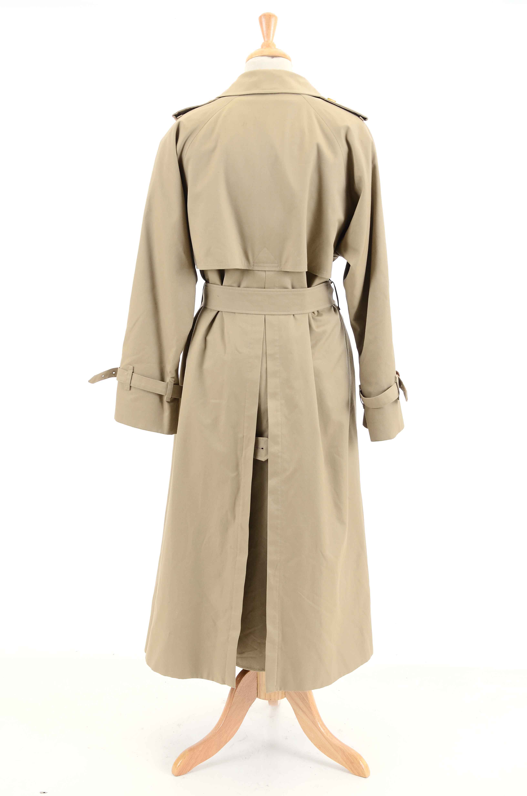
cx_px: 264
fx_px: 1323
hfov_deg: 22.5
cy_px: 398
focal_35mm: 60
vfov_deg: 33.5
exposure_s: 1/80
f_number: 7.1
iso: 160
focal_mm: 40
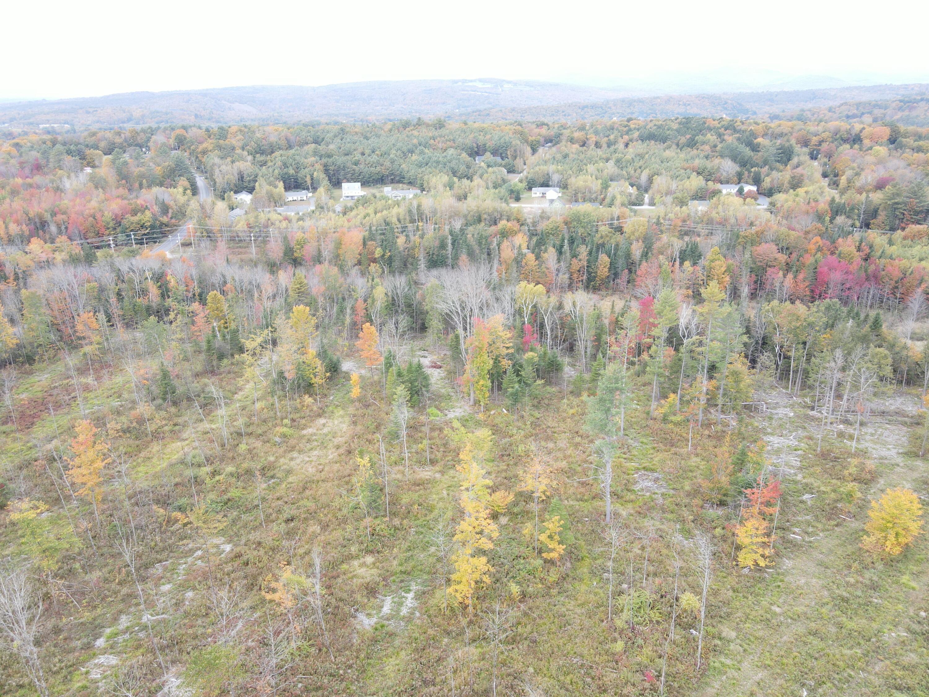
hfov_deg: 71.6
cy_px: 348
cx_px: 464
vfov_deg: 56.8
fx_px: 644
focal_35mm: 24
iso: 100
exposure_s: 1/50
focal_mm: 4.5
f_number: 2.8
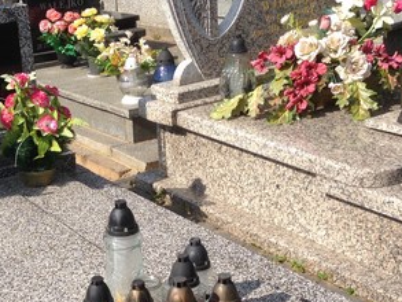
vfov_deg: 20.4
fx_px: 836
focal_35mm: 72
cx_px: 77
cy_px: 211
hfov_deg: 26.5
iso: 50
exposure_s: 1/1808
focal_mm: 4.12
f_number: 2.4
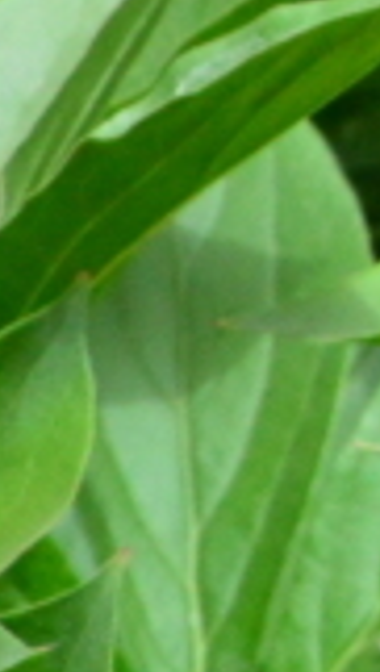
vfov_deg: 0.7
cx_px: 1984
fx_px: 53347
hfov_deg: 0.4
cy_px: -157
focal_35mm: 2989
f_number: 20
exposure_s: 1/250
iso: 1600
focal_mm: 300
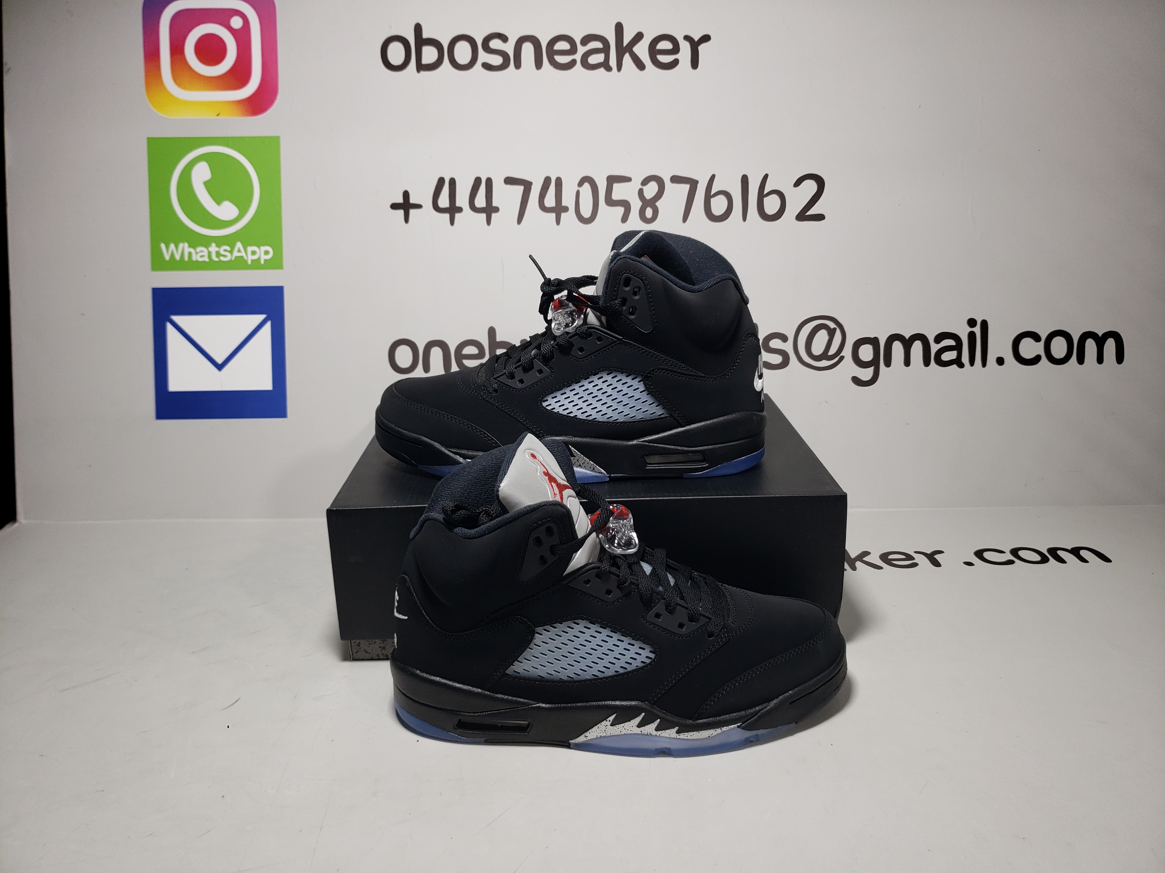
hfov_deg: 67.3
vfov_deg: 53.1
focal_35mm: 26
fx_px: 875
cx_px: 582
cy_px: 436
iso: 50
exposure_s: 1/342
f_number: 1.5
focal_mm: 4.3
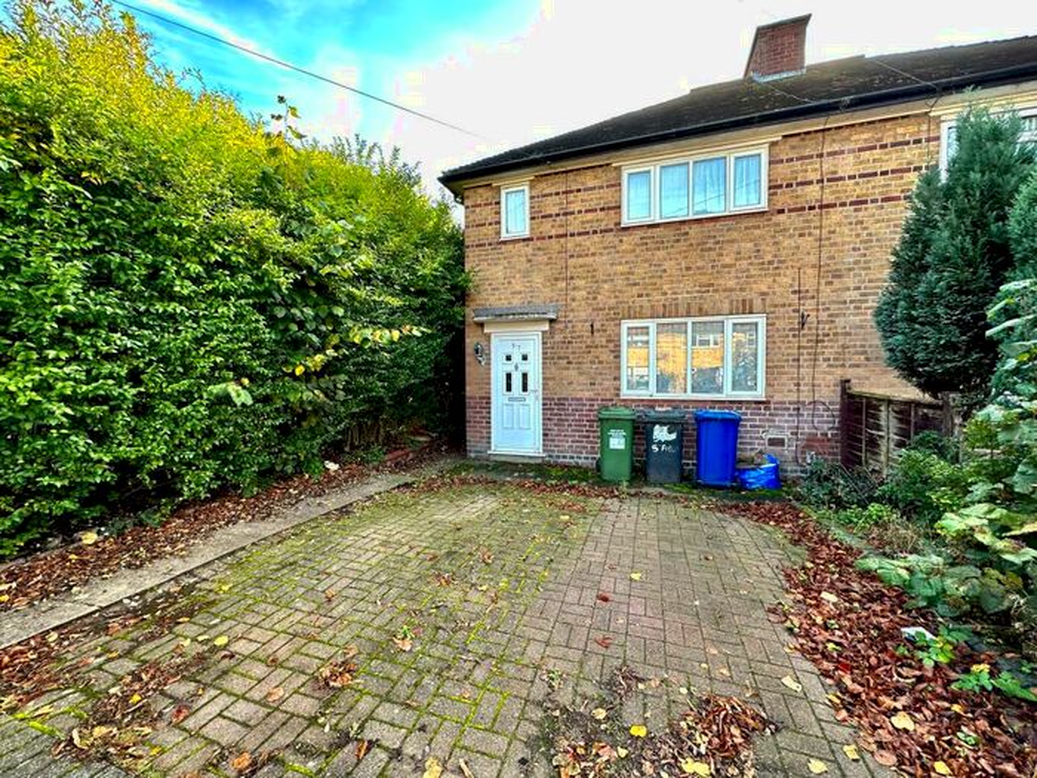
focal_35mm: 14
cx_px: 518
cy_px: 389
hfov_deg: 102.1
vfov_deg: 85.7
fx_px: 419
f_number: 2.2
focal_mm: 2.22
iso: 40
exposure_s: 1/150
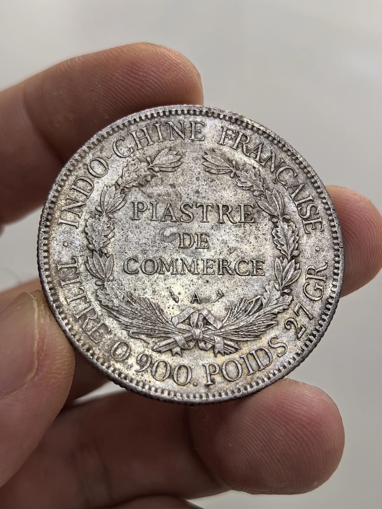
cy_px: 254
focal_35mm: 54
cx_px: 191
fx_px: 795
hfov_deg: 27.0
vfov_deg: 35.5
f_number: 2
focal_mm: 6.98
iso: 400
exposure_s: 1/50
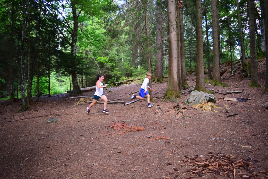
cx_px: 134
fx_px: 201
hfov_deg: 67.4
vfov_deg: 47.9
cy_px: 90
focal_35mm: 27
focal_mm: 18
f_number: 3.5
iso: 1600
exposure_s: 1/250
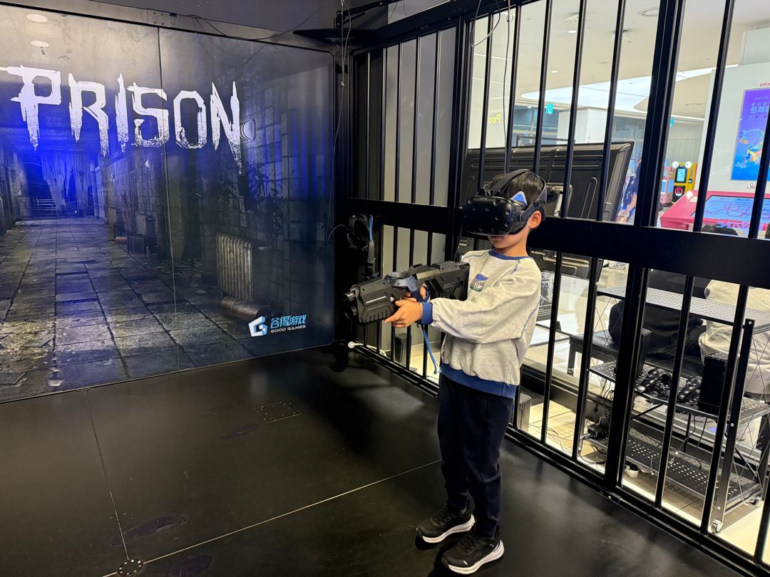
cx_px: 385
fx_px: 534
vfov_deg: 56.8
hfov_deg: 71.6
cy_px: 288
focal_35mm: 24
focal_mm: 6.76
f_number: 1.78
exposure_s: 1/60
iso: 640
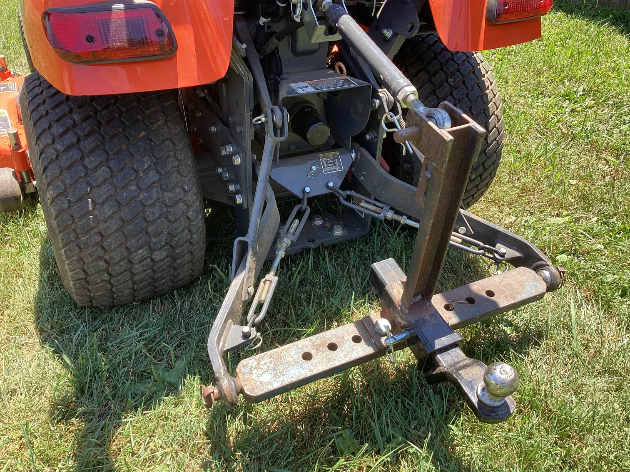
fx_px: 564
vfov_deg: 45.4
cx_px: 315
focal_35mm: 31
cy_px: 236
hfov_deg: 58.3
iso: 25
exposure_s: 1/134
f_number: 2.4
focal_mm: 3.3
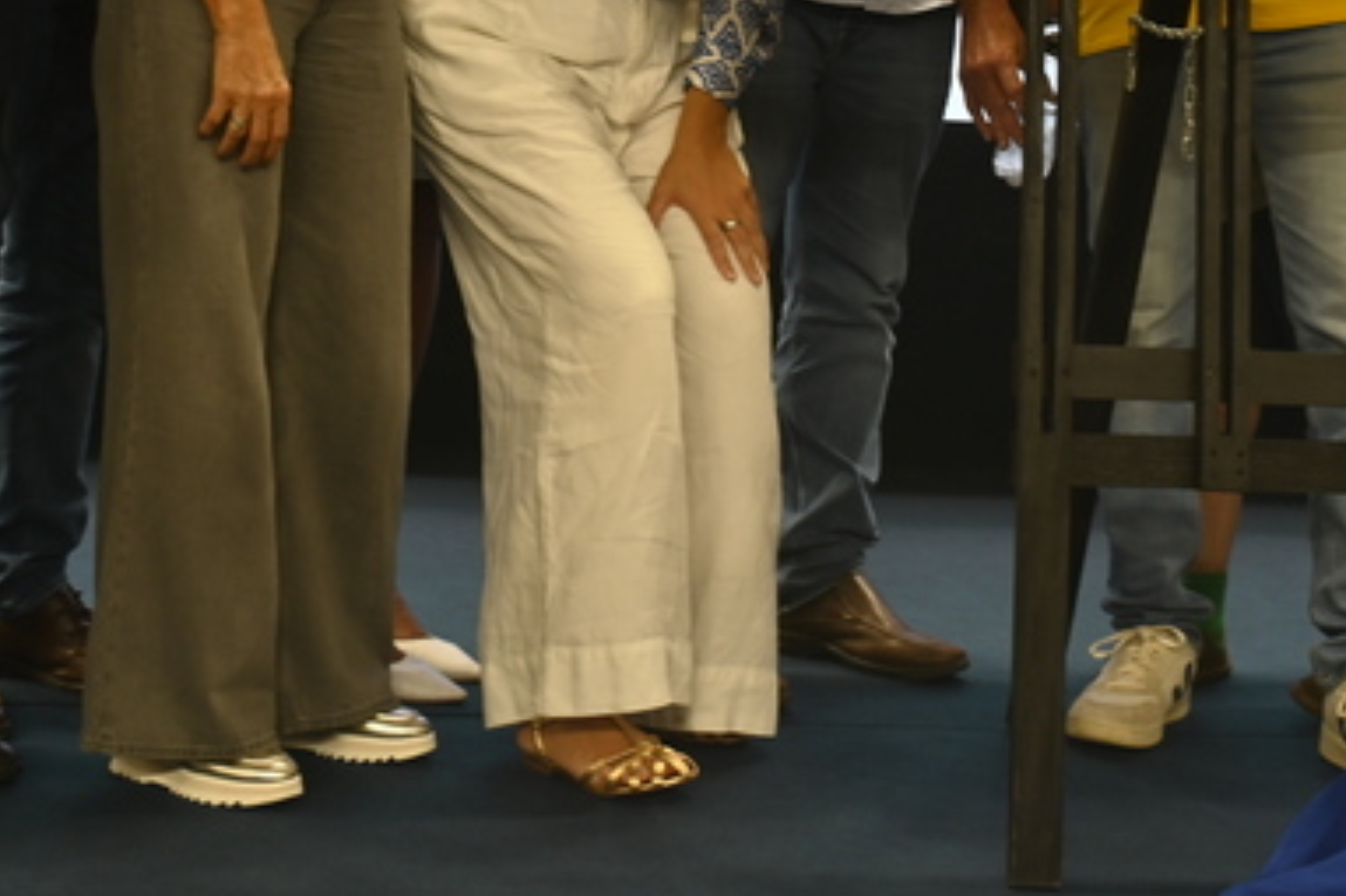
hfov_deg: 21.7
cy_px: -132
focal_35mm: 94
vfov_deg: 14.2
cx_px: 770
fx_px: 3513
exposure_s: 1/30
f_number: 5.6
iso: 100
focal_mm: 24
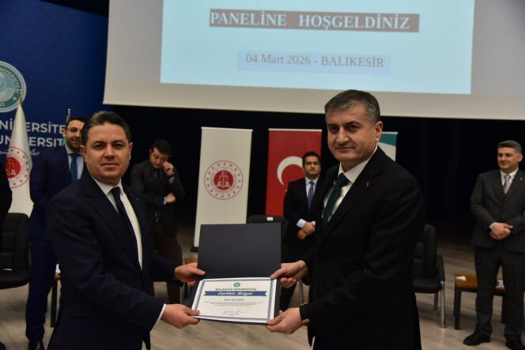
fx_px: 467
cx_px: 262
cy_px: 175
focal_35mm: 32
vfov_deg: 41.1
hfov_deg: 58.7
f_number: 4
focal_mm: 32
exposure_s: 1/320
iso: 3200
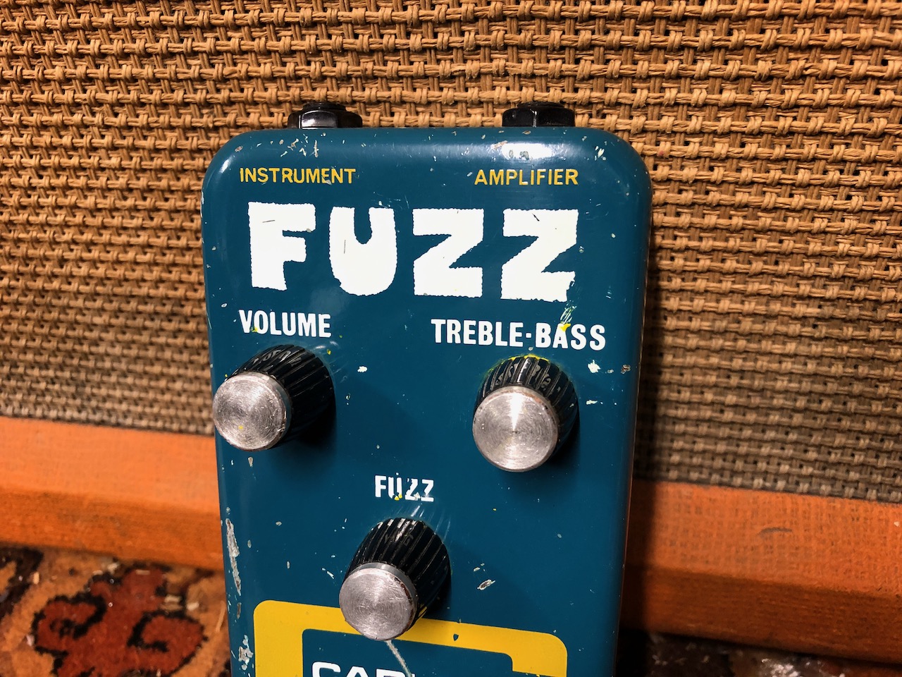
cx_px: 451
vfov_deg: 49.7
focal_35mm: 28
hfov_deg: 63.4
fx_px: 730
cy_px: 338
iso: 100
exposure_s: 1/11
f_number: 1.8
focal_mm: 4
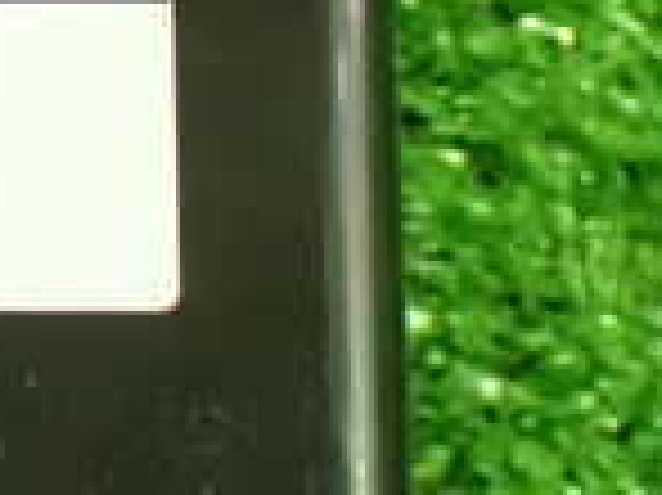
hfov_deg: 9.4
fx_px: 3898
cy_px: 140
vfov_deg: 7.3
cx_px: -338
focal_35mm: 204
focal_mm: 9.01
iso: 1600
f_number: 3.2
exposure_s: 1/50
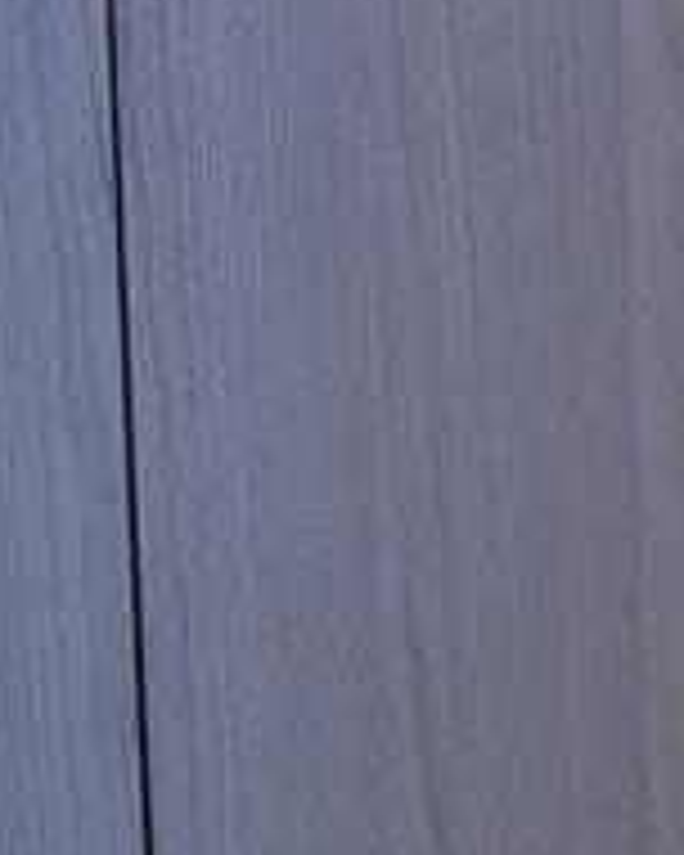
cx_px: 1422
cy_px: -1440
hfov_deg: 8.4
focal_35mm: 173
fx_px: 4378
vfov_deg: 9.5
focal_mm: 5.9
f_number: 2
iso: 125
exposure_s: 1/60
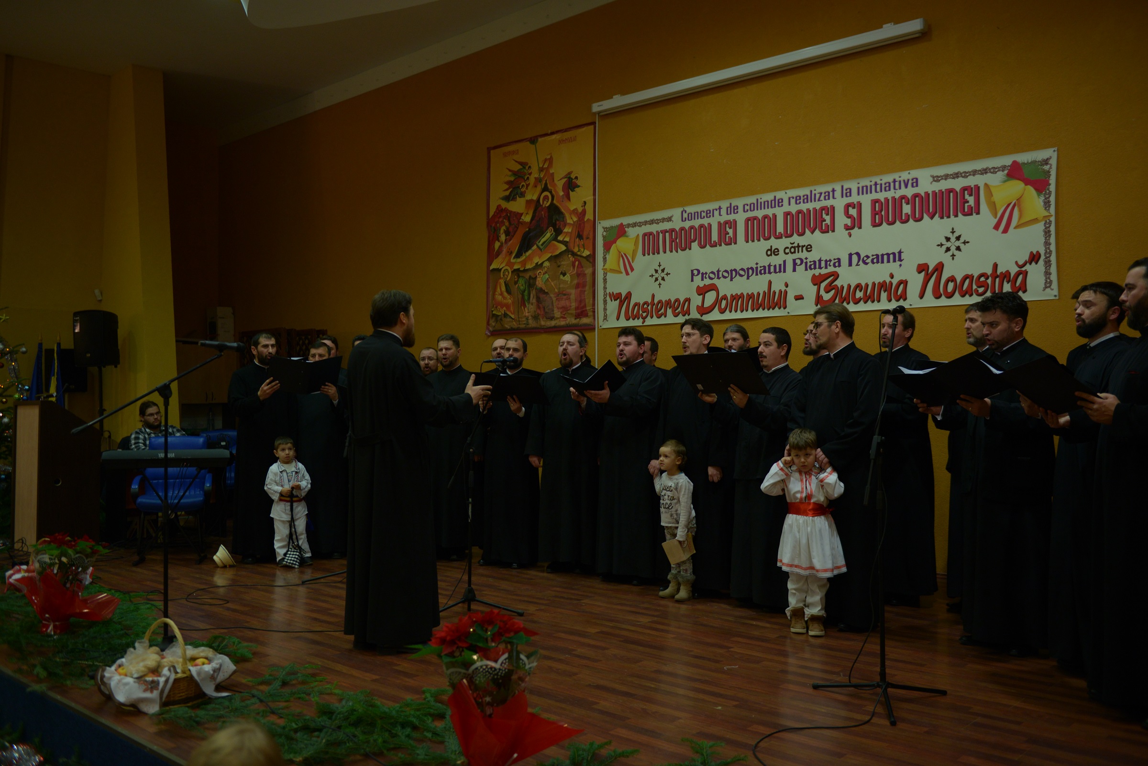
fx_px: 989
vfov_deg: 42.4
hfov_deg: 60.3
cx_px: 574
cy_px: 383
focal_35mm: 31
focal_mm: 31
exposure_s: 1/60
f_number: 2.8
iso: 800
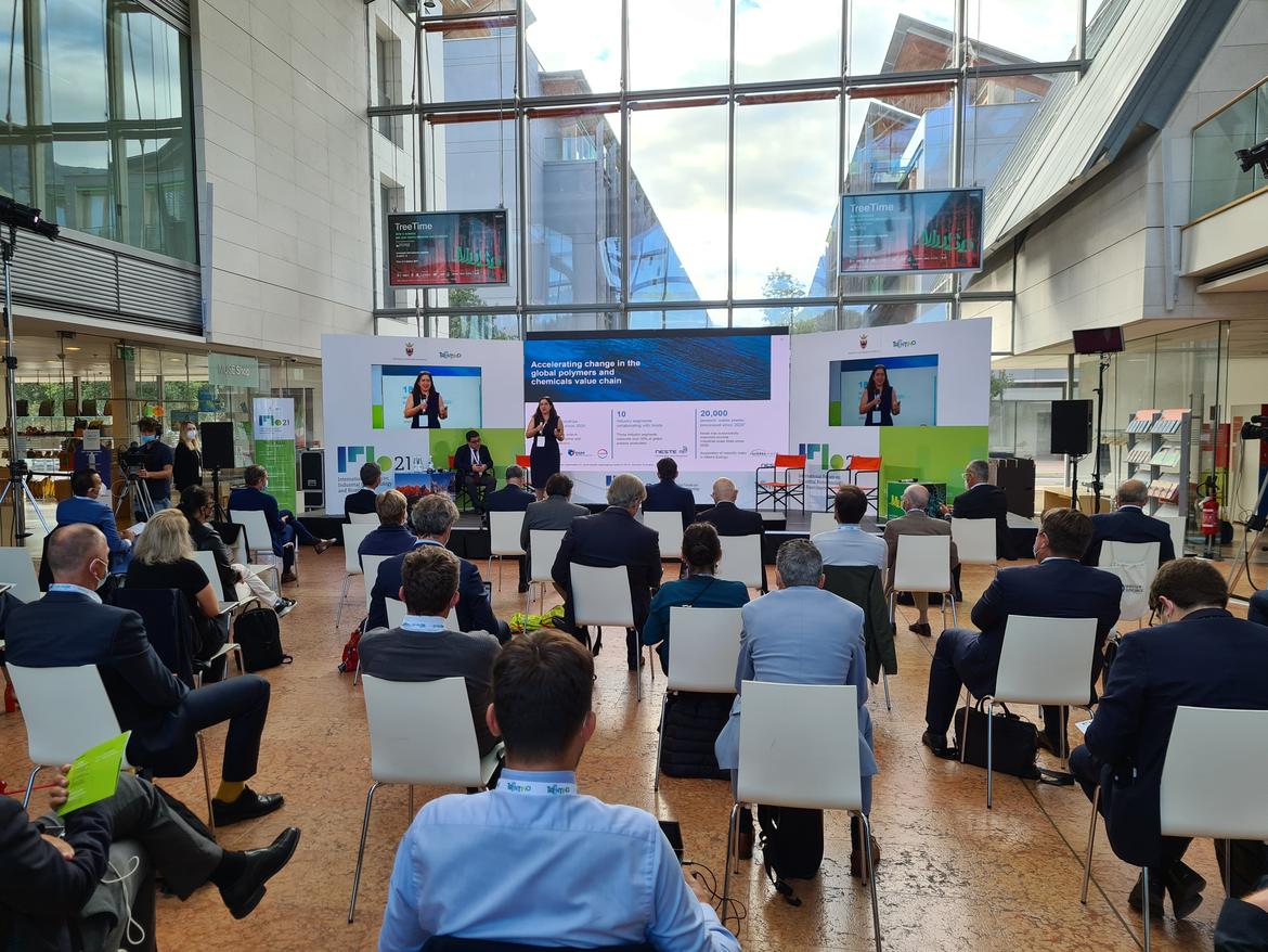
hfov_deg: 67.3
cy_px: 476
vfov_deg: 53.1
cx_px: 634
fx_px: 953
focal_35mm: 26
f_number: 1.8
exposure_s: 1/249
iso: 50
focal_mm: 5.4
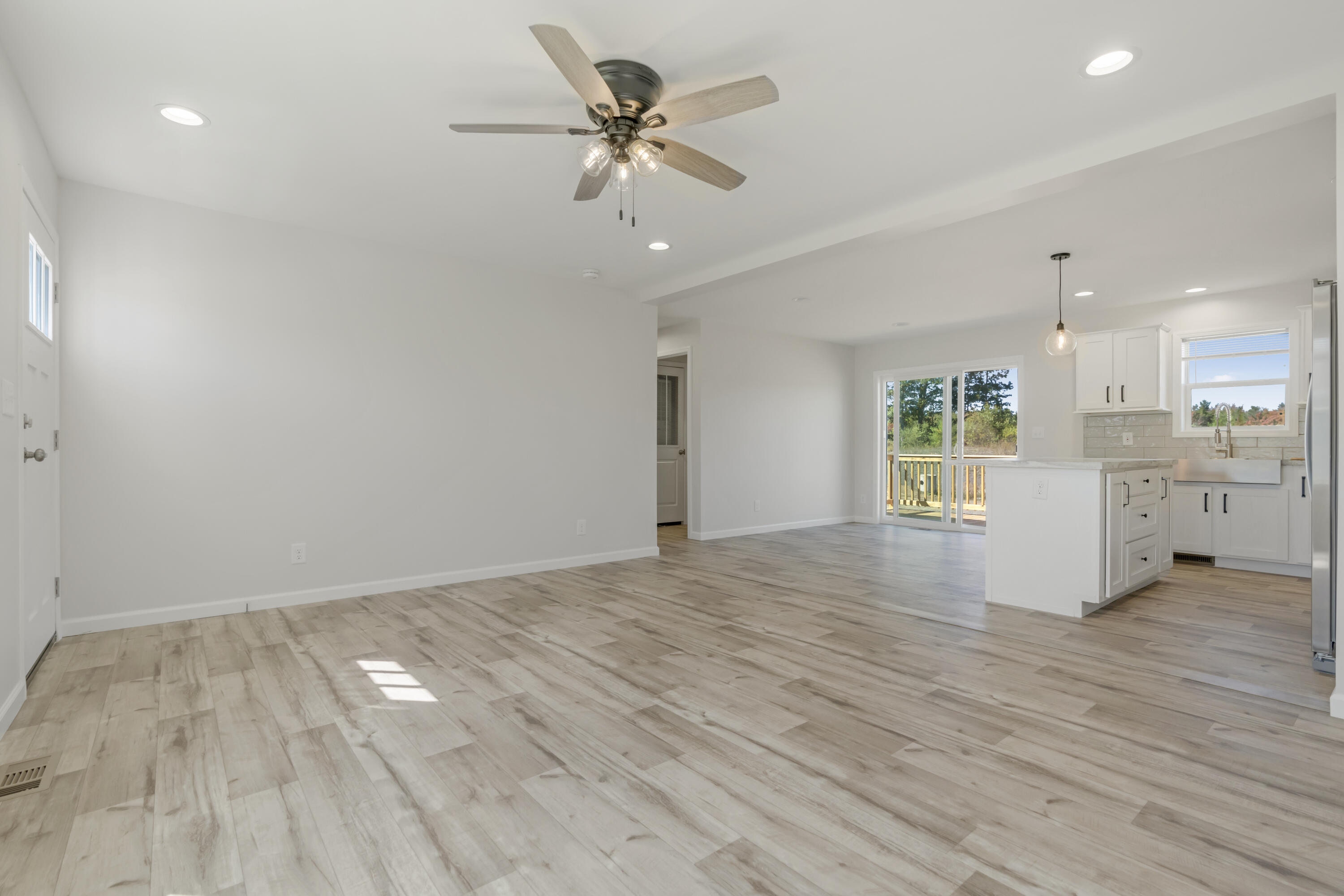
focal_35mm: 16
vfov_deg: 73.8
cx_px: 672
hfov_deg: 96.7
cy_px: 448
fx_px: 597
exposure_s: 1/125
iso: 800
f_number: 8
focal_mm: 16
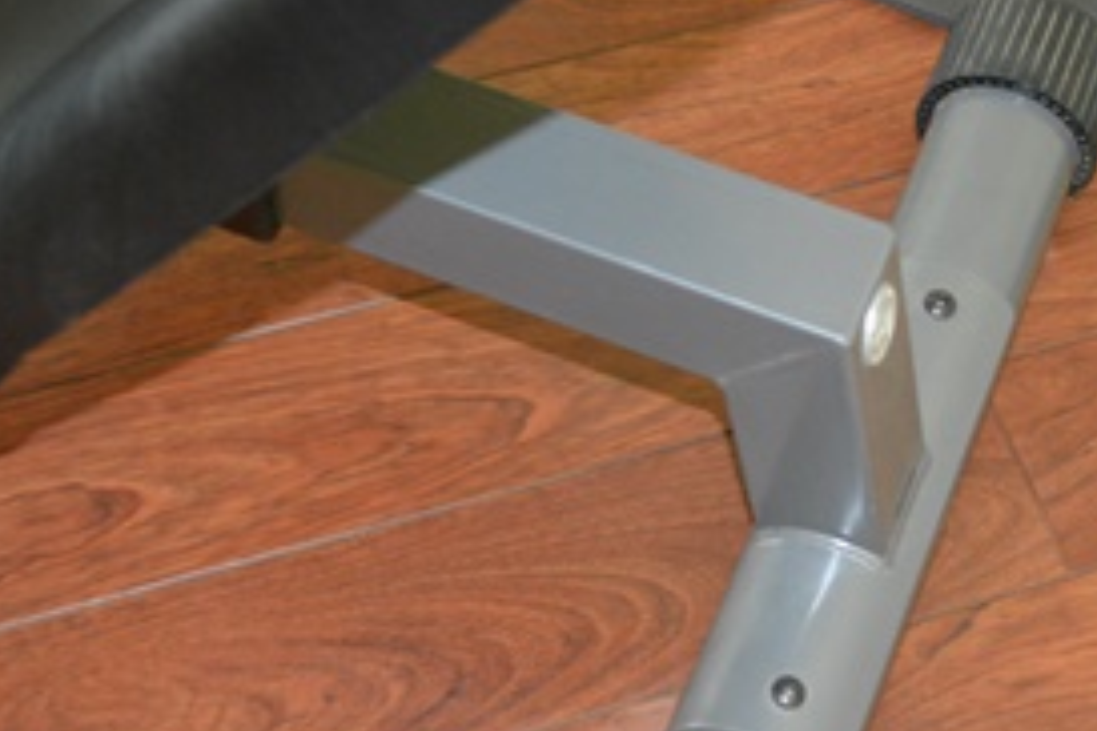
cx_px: 643
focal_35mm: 79
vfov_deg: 17.3
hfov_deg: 25.6
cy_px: 430
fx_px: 2407
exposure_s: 1/60
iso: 2200
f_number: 4
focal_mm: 24
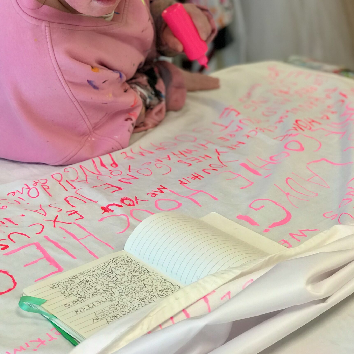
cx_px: 161
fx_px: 868
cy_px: 99
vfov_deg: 22.9
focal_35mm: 75
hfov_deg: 23.1
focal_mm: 6.6
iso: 64
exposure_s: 1/50
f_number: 2.8
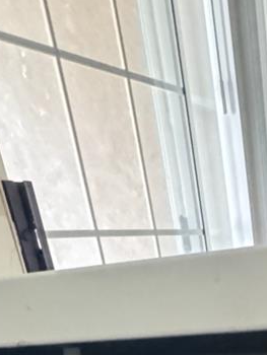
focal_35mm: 60
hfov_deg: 22.9
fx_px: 616
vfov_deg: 18.1
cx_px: 298
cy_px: 742
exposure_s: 1/40
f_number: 2.2
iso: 1250
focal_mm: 2.22
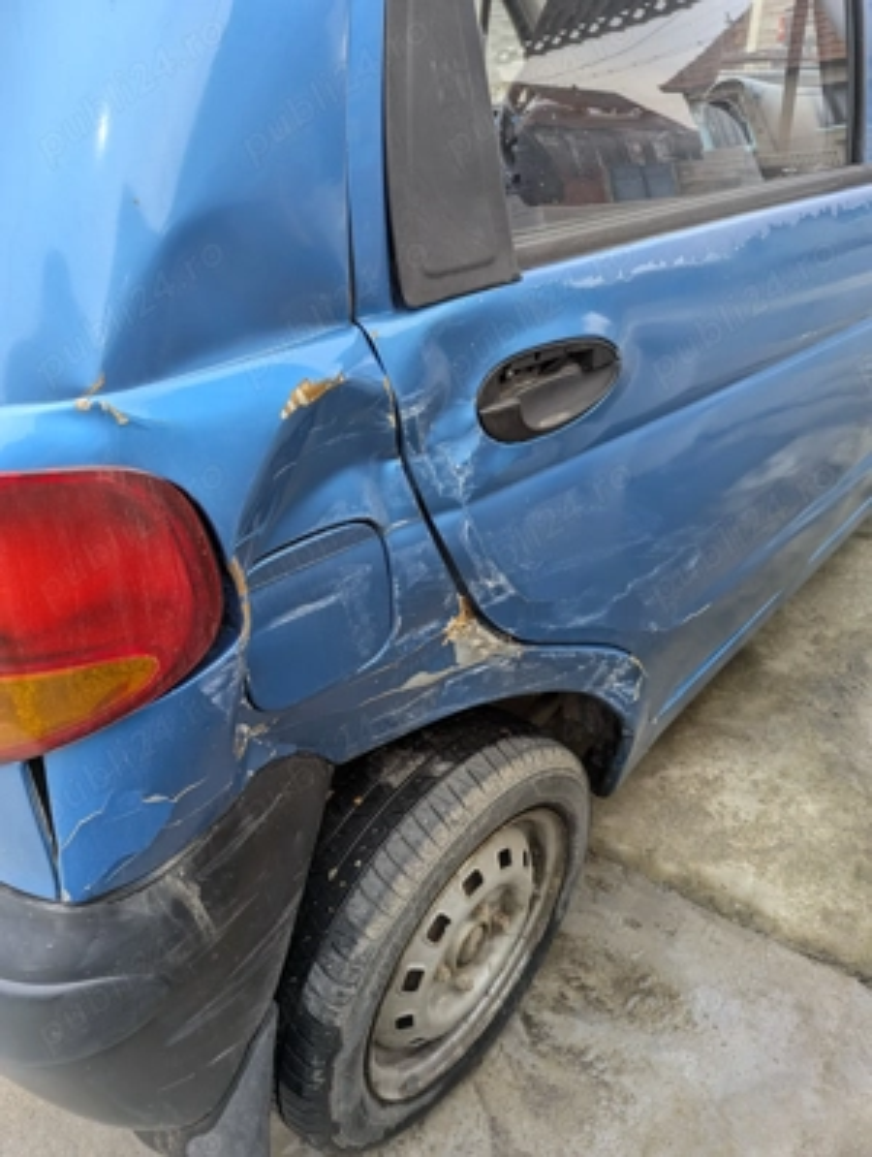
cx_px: 436
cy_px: 578
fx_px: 804
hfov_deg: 57.0
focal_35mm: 24
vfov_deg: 71.5
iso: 41
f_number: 1.85
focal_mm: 6.81
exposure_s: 1/580
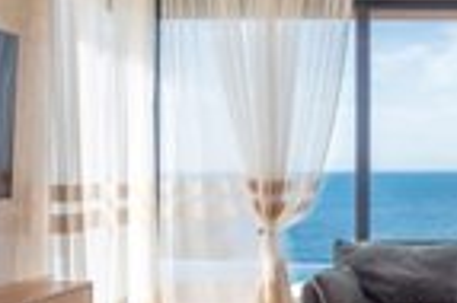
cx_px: 457
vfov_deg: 20.3
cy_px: 159
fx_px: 850
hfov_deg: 28.3
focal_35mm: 67
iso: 100
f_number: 5.6
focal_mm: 24
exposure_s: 1/640
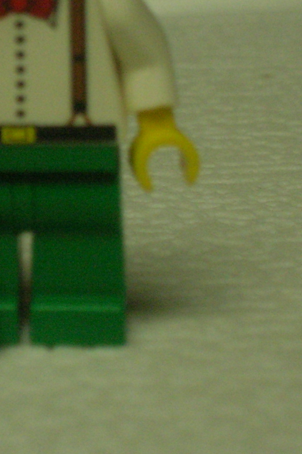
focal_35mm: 201
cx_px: -41
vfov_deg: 10.2
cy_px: 54
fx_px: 2530
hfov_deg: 6.8
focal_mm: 13
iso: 200
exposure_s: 1/60
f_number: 4.1
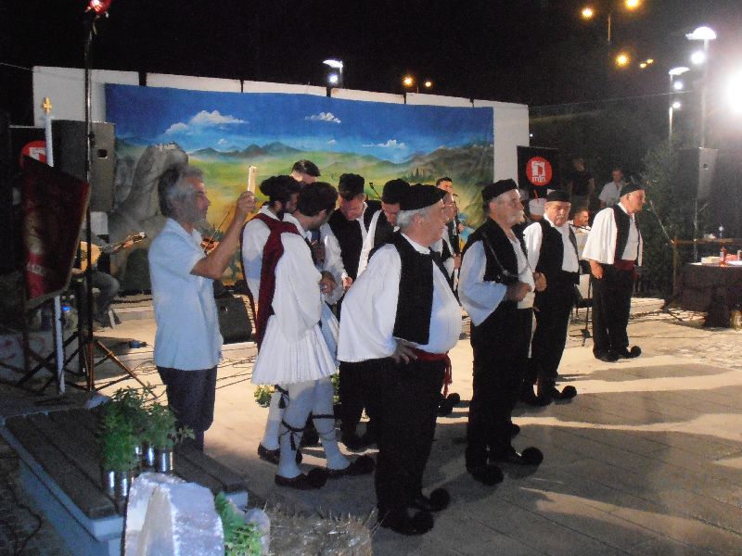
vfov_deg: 32.9
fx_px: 943
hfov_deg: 42.9
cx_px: 371
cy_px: 278
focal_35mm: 44
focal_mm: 7.87
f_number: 4.2
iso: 640
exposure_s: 1/40
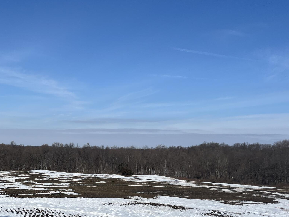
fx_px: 417
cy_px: 155
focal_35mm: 50
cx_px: 60
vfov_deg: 28.8
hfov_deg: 36.9
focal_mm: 5.1
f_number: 1.6
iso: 50
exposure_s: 1/9901
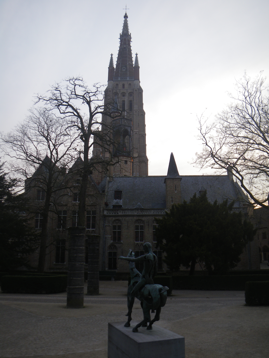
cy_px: 179
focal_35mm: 28
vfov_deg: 63.4
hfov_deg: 49.7
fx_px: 290
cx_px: 134
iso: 50
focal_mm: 5
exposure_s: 1/125
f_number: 3.5
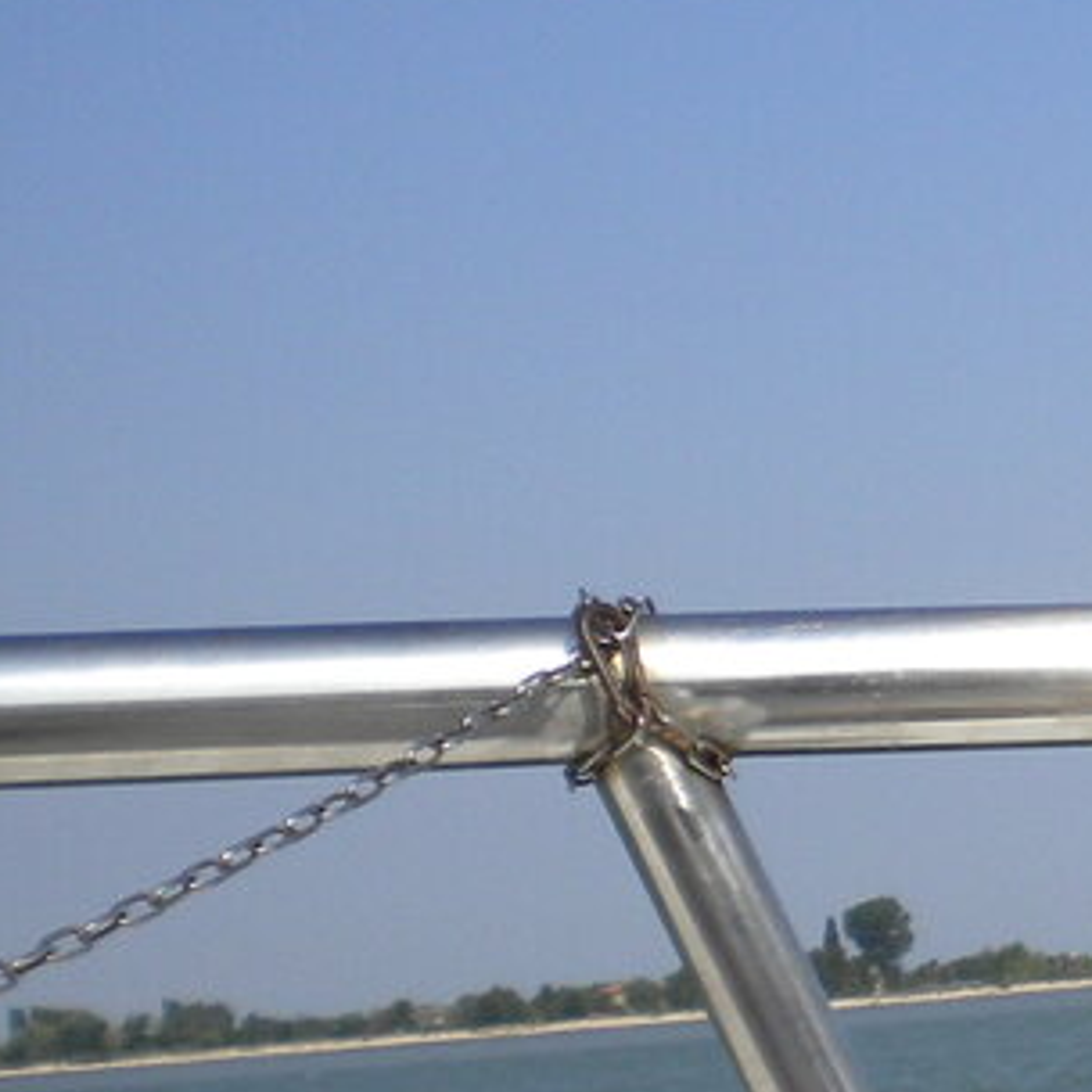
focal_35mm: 122
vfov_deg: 14.3
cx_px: 1800
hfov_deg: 13.2
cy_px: 471
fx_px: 4354
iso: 80
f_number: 4.6
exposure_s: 1/860
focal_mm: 6.3
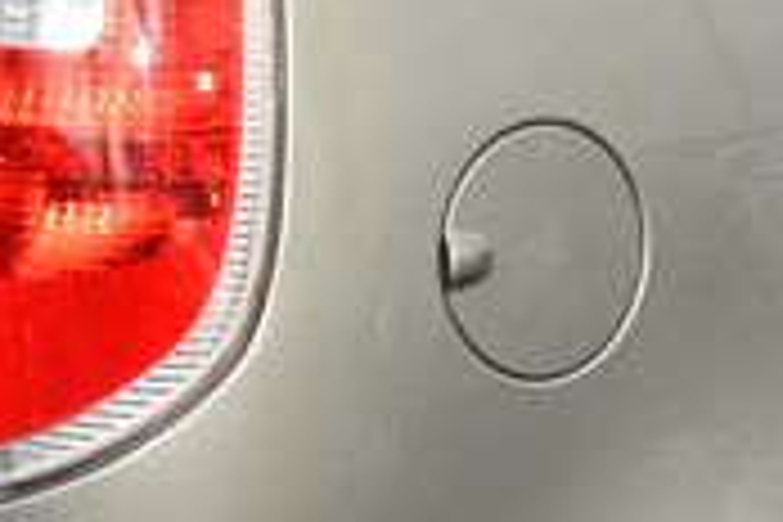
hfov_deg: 12.9
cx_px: 464
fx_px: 3458
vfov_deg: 8.6
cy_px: 295
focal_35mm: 159
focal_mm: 10
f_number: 4.5
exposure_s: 1/250
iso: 160
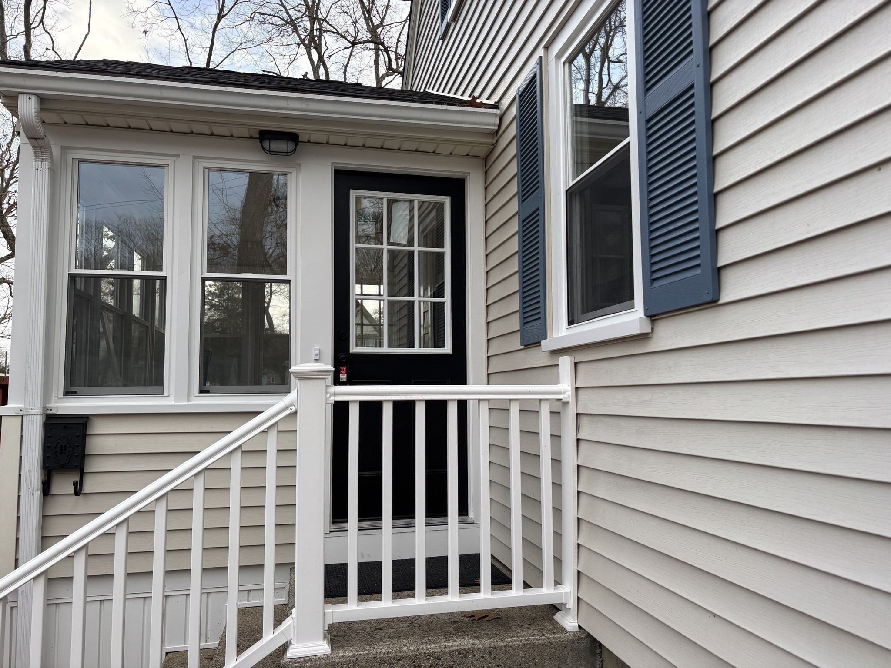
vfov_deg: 53.1
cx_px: 446
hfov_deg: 67.3
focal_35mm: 26
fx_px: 669
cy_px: 334
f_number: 1.6
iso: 50
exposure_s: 1/565
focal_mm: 5.96
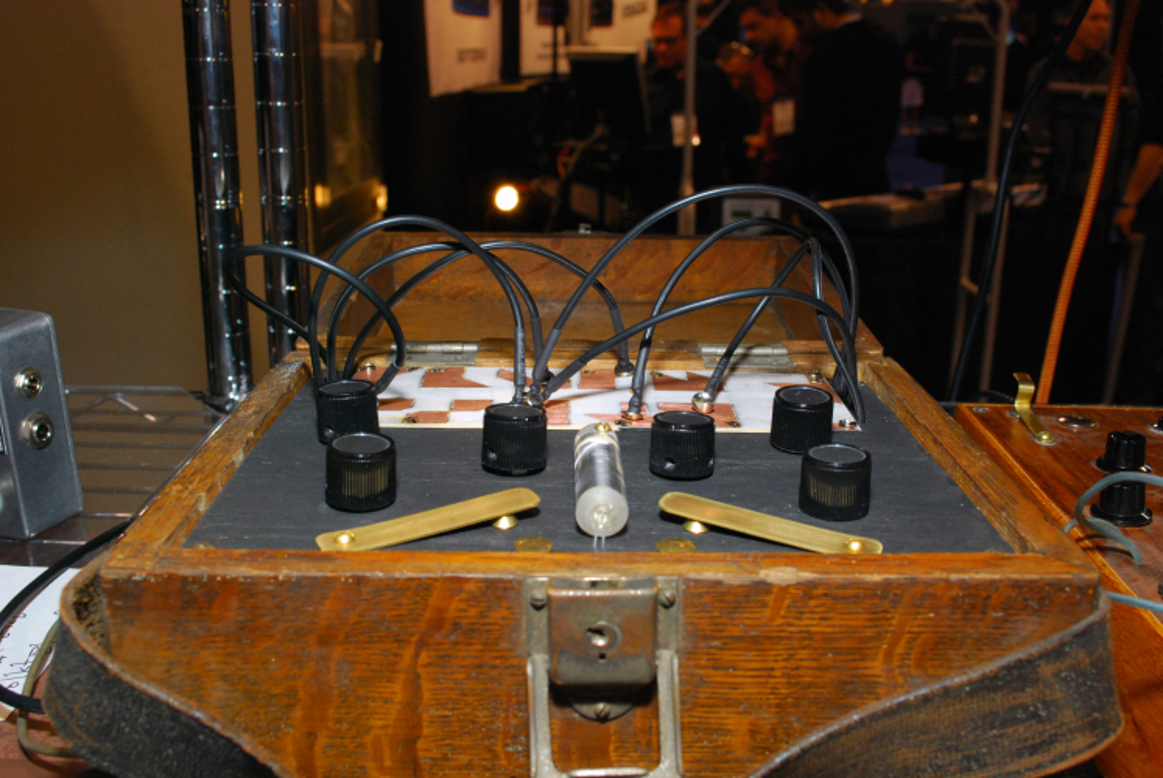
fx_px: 1164
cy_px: 389
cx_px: 582
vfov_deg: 37.0
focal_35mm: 36
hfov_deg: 53.1
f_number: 10
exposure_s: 1/60
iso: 640
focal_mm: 24
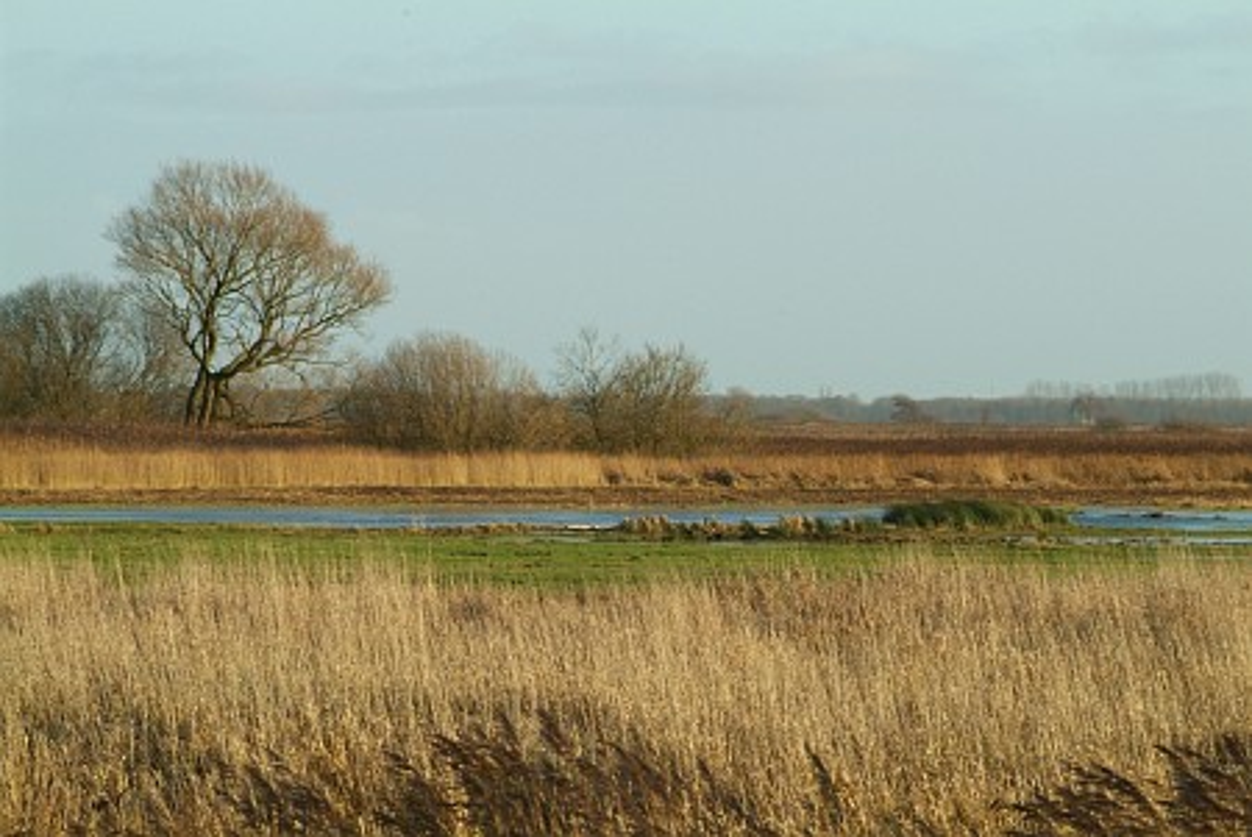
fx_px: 5848
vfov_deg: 8.2
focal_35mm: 168
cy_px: 418
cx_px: 626
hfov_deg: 12.2
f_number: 9.5
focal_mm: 112
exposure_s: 1/250
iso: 400
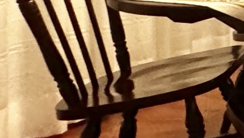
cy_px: -123
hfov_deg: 14.0
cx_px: 626
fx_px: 537
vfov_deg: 13.0
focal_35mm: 83
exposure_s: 1/50
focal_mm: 2.22
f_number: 2.2
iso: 400
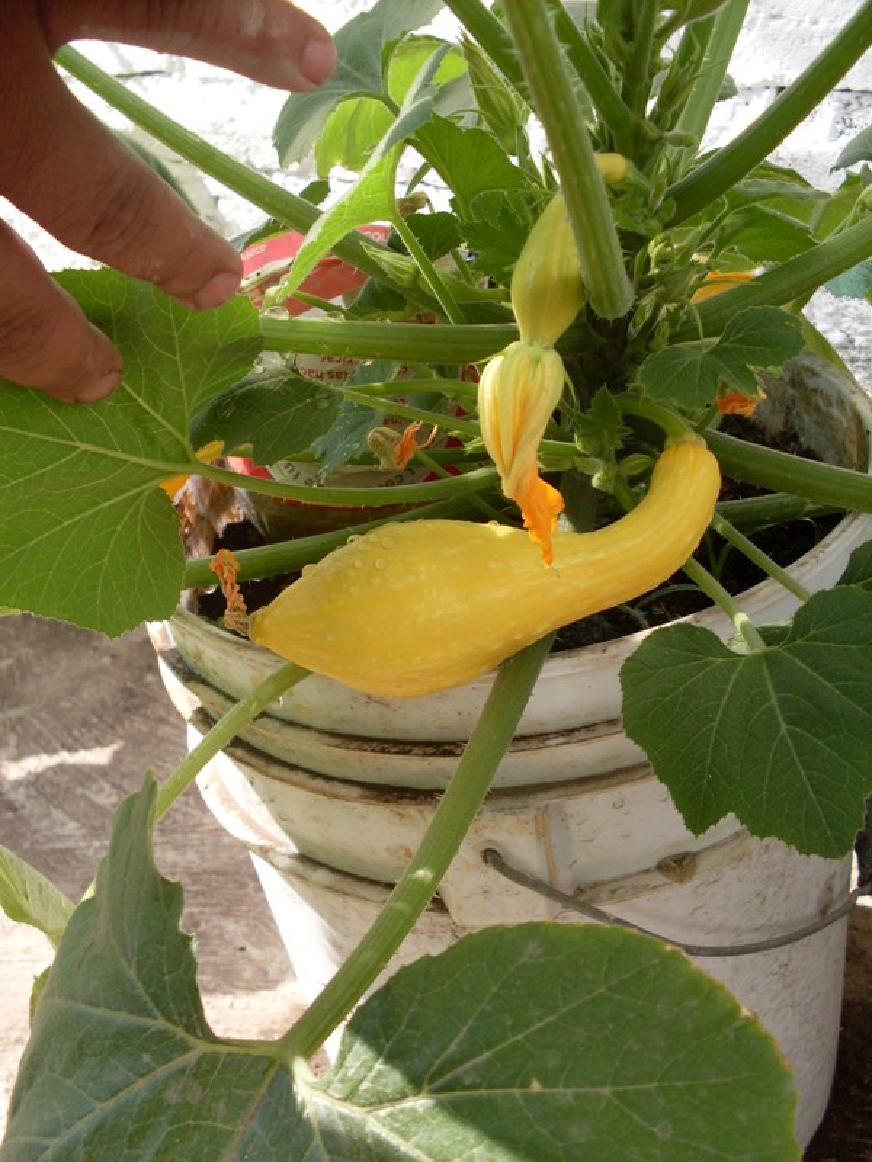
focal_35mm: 38
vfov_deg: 49.0
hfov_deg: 37.7
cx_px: 436
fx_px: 1276
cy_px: 581
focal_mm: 6.3
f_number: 2.8
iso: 80
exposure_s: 1/350
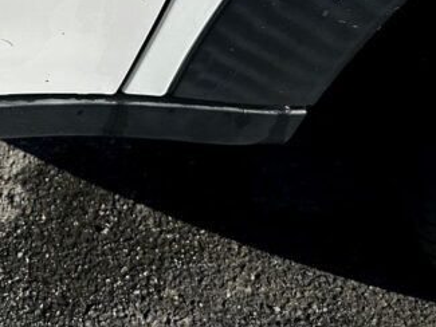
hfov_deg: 27.9
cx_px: -32
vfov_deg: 21.6
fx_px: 806
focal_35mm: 64
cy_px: -42
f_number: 1.5
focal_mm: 5.7
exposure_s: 1/8000
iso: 50
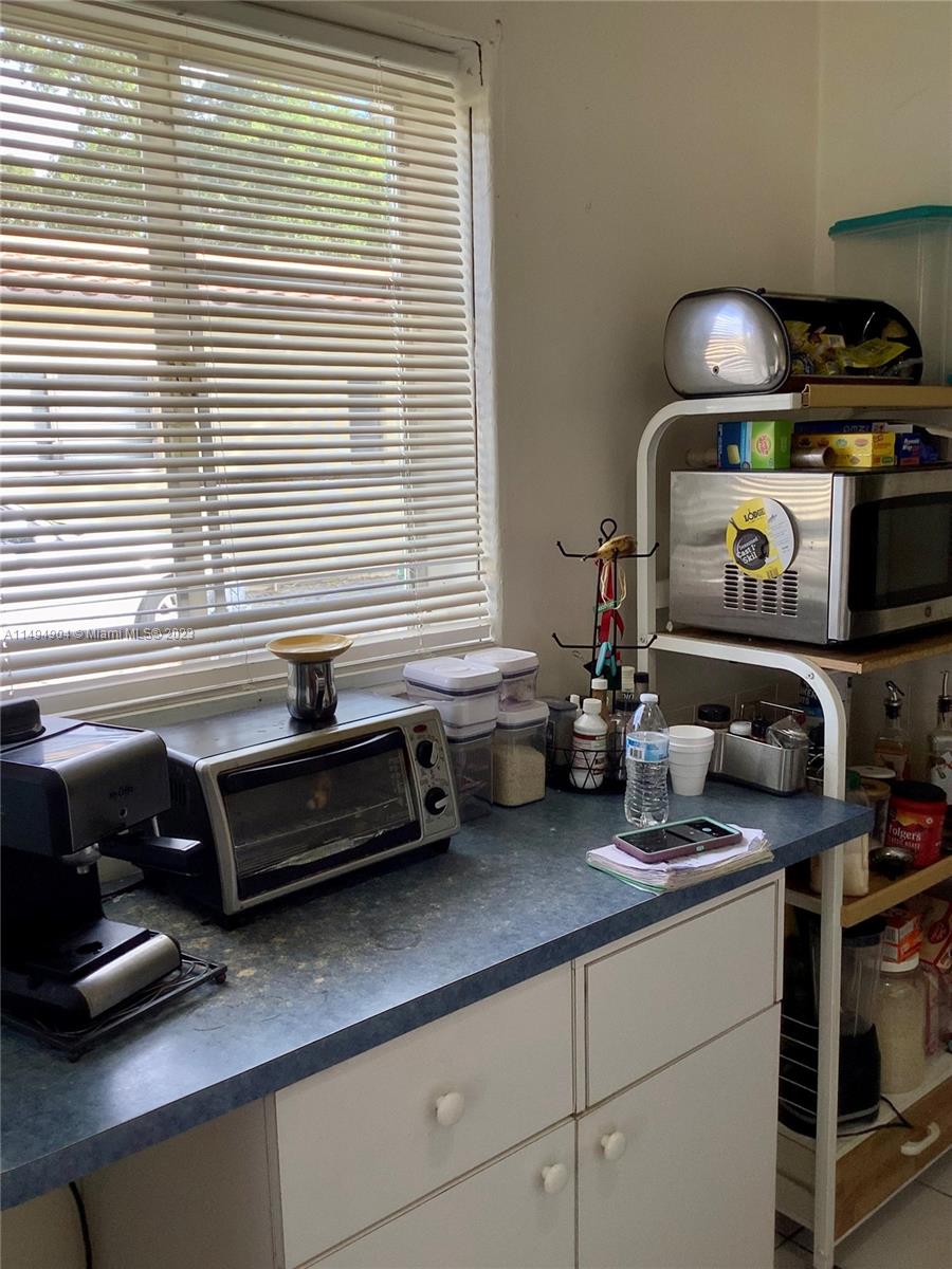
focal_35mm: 31
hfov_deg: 45.4
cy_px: 634
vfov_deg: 58.4
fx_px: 1137
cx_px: 476
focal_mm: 3.3
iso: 64
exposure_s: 1/120
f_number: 2.4
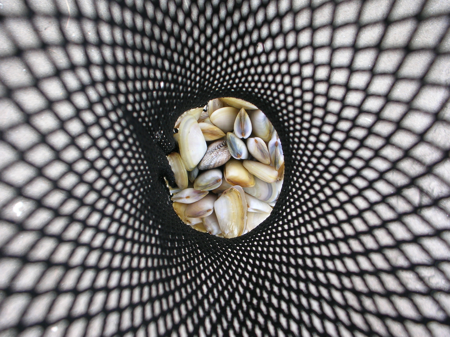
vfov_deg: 24.0
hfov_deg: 31.7
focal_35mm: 61
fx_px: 793
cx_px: 225
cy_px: 168
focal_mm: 10.1
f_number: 4
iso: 50
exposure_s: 1/44.6
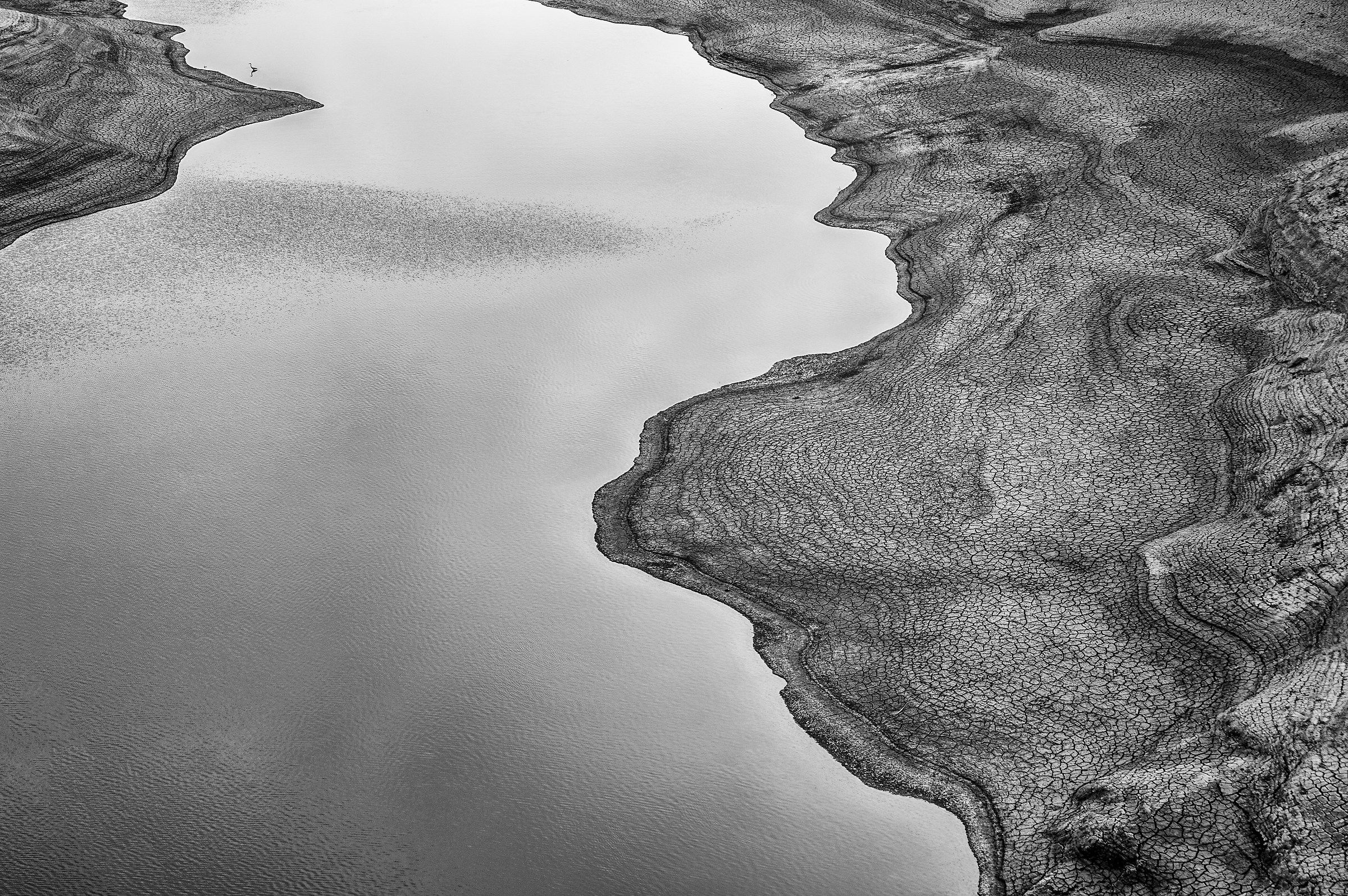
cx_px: 674
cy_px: 448
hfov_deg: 28.9
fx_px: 2619
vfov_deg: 19.4
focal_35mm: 70
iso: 200
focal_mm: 70
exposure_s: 1/400
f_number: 7.1
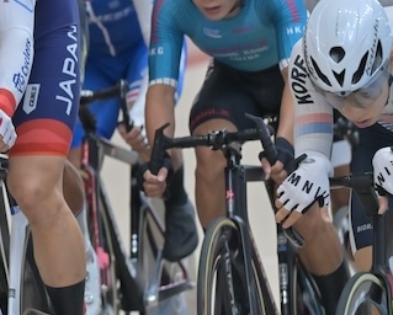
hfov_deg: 2.9
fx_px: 7663
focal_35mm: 658
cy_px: 168
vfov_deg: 2.4
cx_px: -15
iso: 1600
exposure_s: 1/500
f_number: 6.3
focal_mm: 280
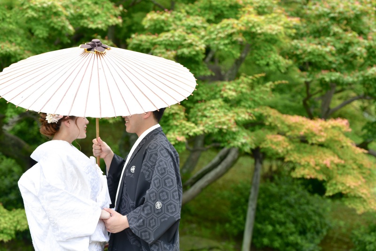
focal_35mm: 105
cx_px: 188
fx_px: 1096
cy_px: 126
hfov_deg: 19.5
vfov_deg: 13.0
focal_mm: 105
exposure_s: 1/320
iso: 100
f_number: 4
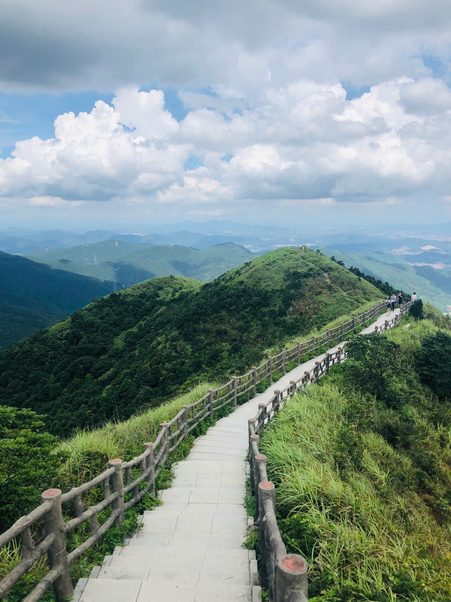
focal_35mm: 28
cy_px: 301
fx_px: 486
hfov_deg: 49.7
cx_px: 226
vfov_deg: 63.4
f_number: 1.8
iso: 20
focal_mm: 3.99
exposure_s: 1/2525
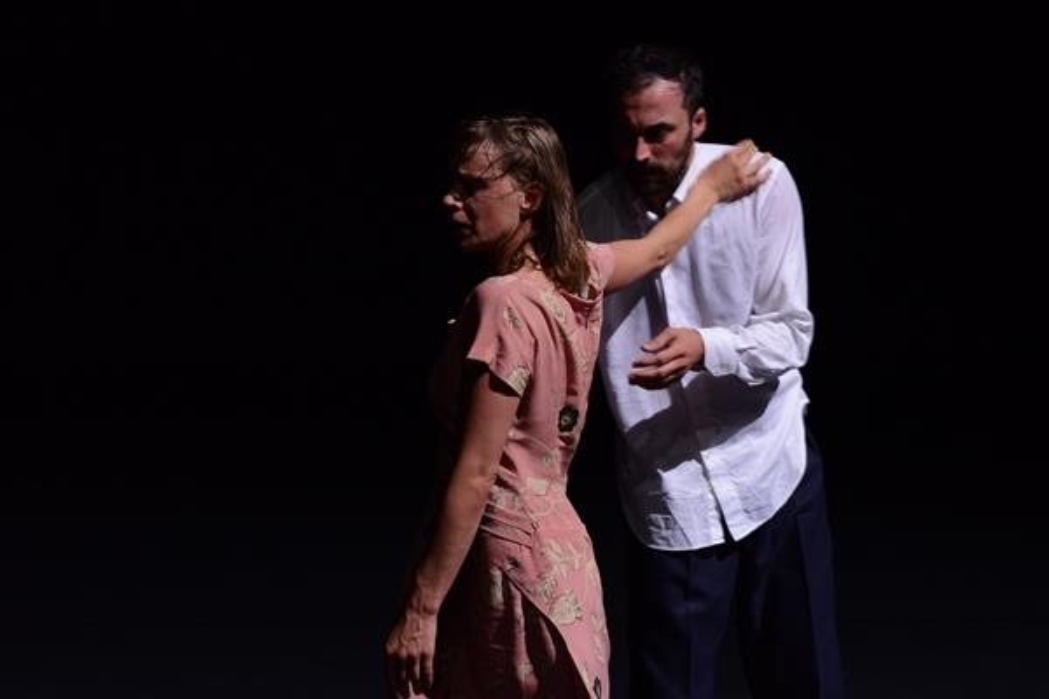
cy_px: 350
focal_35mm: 85
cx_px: 524
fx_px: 2477
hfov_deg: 23.9
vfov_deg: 16.1
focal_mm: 85
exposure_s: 1/160
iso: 1600
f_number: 7.1
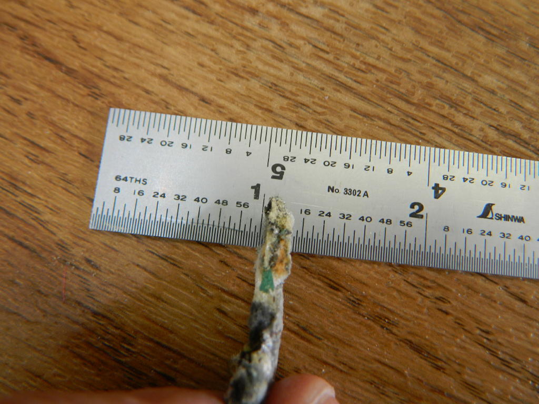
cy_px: 202
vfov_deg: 45.4
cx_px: 270
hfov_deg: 58.4
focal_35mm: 31
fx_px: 483
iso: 80
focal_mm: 5.6
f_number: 3.2
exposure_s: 1/40
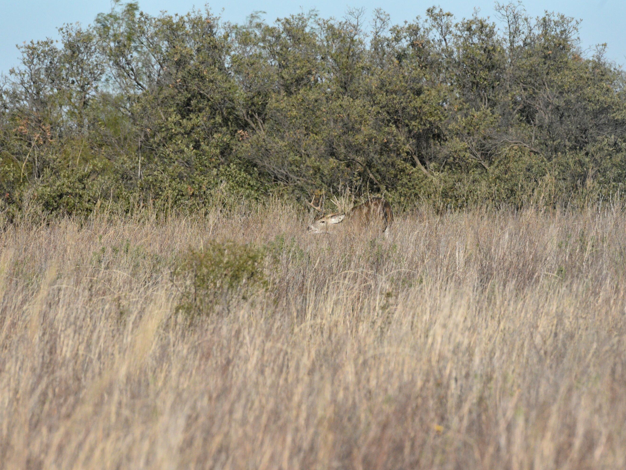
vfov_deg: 2.7
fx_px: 9801
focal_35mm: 542
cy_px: 235
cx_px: 343
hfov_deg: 3.7
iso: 6400
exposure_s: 1/4000
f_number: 18
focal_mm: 500
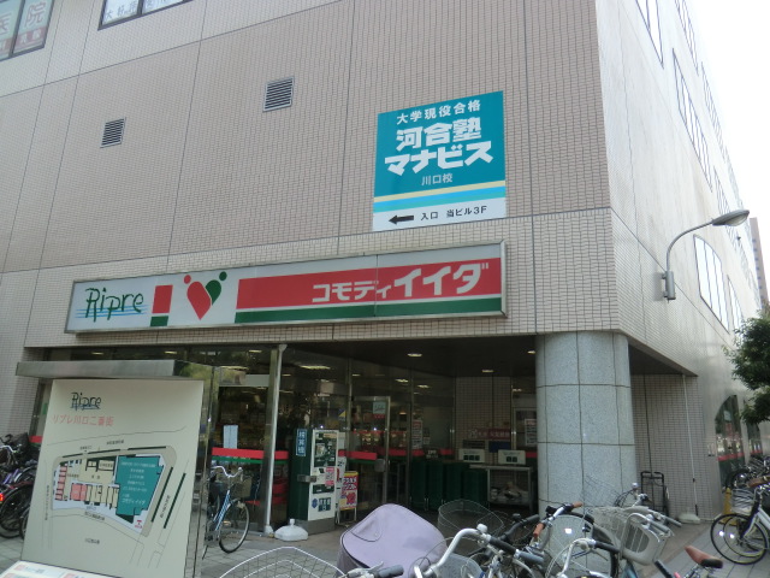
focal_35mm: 24
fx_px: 534
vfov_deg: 56.8
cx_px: 385
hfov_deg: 71.6
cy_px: 289
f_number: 3.2
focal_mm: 4.3
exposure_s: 1/500
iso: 80
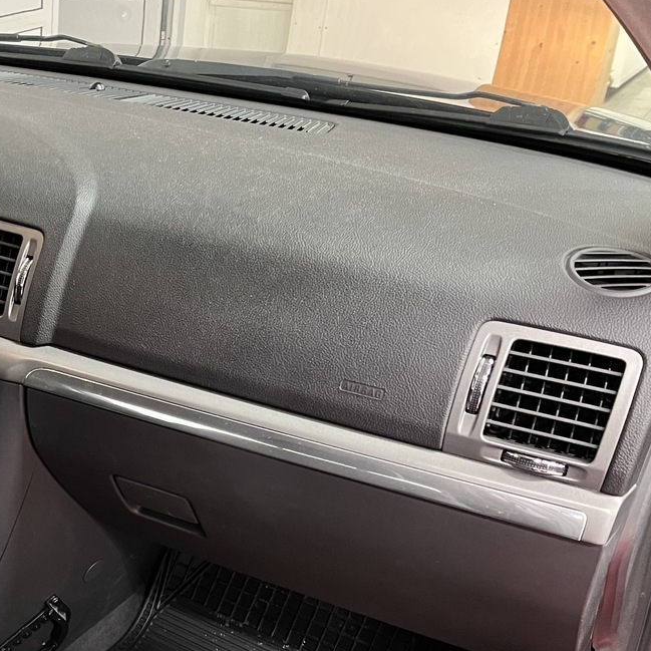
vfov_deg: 32.9
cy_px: 471
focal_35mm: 51
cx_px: -8
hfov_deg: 30.8
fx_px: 1085
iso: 500
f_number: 1.6
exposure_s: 1/33
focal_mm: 5.1
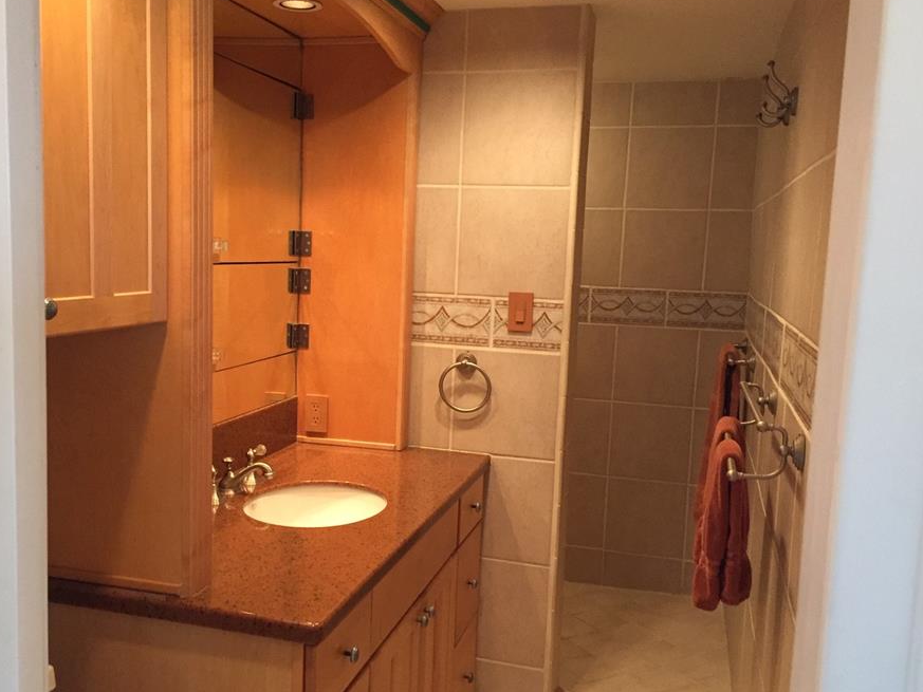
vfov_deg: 41.8
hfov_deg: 53.8
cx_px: 400
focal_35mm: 34
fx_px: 907
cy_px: 356
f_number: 2.2
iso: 200
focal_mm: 4.15
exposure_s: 1/30
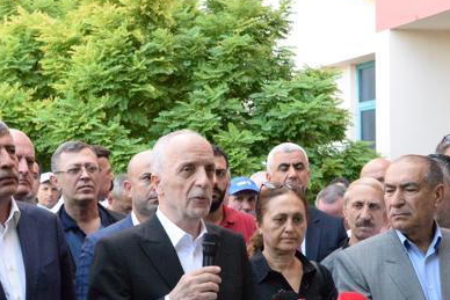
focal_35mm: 76
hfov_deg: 26.6
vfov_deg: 17.9
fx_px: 950
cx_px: 218
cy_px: 225
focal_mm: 48
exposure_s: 1/500
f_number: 11
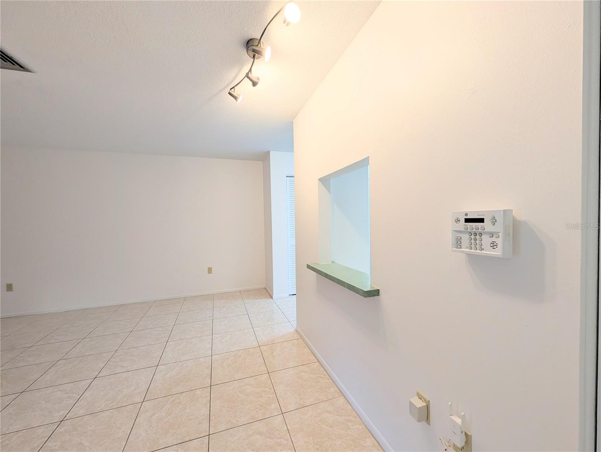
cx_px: 300
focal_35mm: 12
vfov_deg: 94.6
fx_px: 209
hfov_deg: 110.5
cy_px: 226
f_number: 1.7
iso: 123
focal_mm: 2.02
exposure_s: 1/120
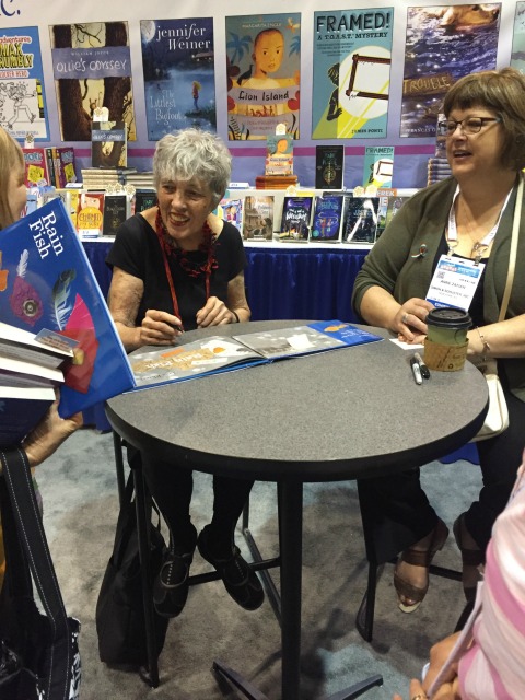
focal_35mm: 29
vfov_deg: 61.7
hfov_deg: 48.2
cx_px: 262
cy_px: 350
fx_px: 586
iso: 250
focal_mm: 4.15
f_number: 2.2
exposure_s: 1/30
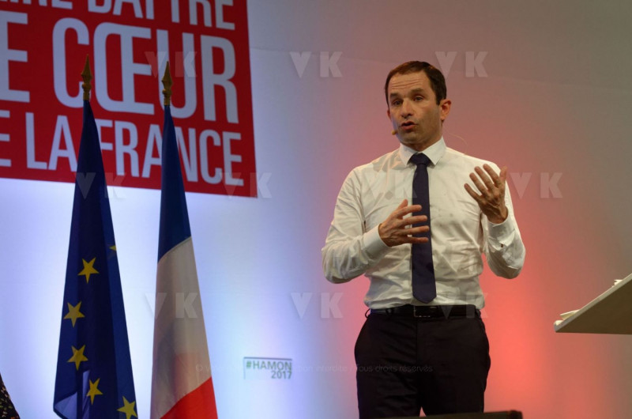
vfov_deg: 10.6
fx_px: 2260
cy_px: 210
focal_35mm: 129
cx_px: 316
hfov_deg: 15.9
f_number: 4.5
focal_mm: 86
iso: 1000
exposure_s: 1/400
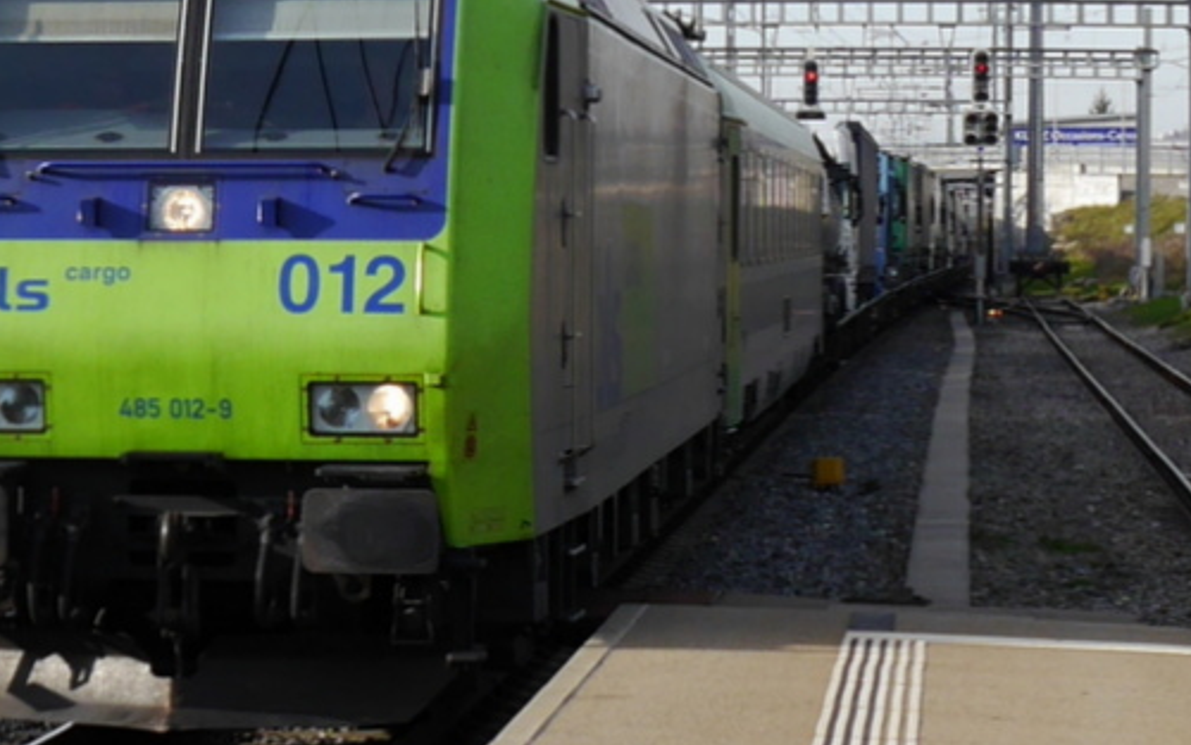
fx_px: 2208
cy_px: -6
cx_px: 160
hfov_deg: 29.2
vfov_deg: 18.6
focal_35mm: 68
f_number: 7.1
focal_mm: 16
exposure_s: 1/320
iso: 160
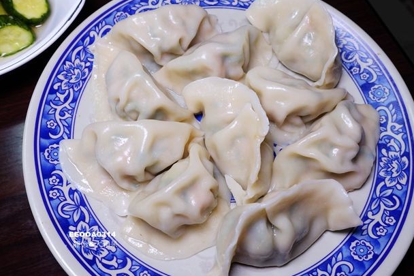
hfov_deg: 60.3
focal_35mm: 31
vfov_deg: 42.3
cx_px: 210
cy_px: 130
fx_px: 356
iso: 125
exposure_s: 1/80
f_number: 3.5
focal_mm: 10.81
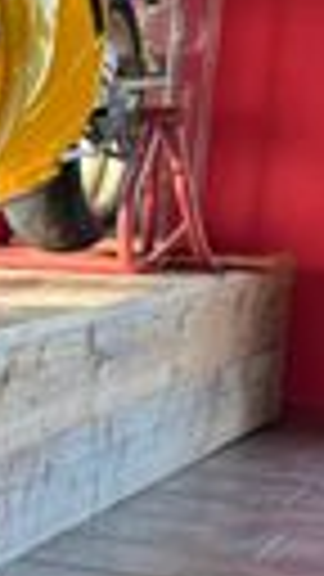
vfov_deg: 16.2
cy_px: 500
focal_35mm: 131
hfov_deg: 7.6
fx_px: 2001
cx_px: -783
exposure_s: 1/100
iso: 200
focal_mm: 6.76
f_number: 1.78
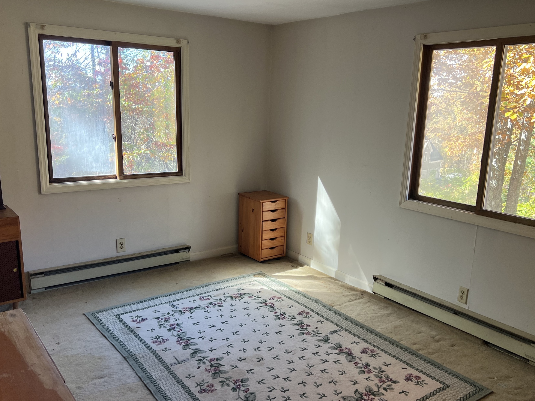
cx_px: 279
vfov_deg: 44.1
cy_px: 211
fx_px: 495
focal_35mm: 32
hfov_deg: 56.8
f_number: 1.5
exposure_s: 1/120
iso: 80
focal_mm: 5.7
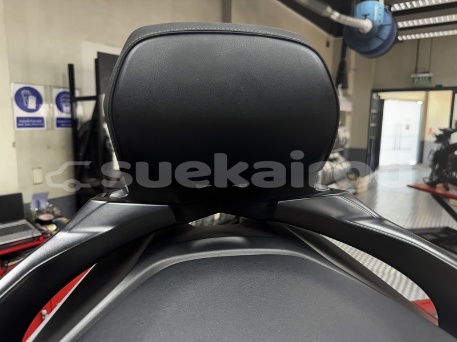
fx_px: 317
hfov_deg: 71.6
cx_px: 228
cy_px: 171
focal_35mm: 24
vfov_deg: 56.8
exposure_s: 1/100
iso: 200
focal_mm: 6.76
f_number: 1.78
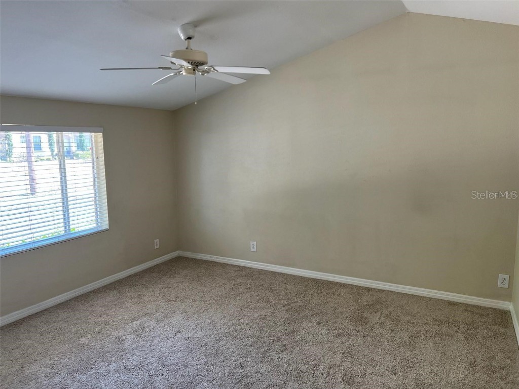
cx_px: 260
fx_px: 390
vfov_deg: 53.1
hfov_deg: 67.3
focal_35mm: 26
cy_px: 194
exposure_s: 1/120
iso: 100
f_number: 1.5
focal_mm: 5.7
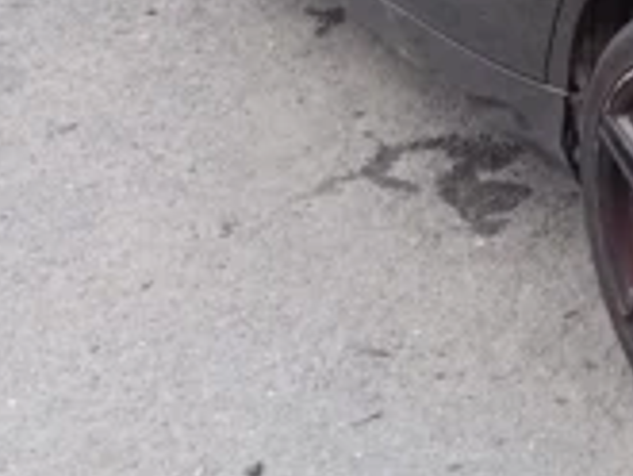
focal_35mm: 102
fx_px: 1867
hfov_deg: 16.9
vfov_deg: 13.8
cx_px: 1028
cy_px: -188
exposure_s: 1/100
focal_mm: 3.46
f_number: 2.2
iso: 102
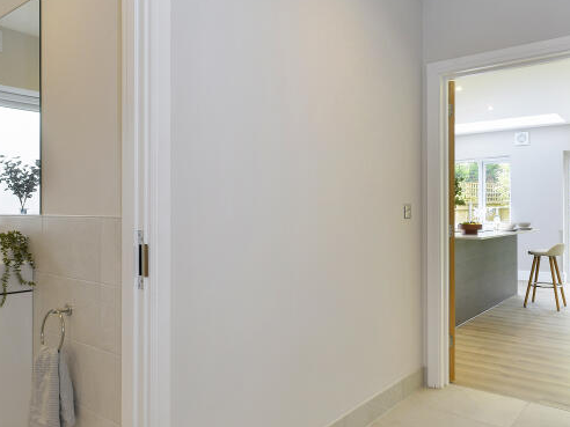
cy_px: 212
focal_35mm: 28
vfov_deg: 49.7
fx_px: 461
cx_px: 317
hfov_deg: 63.3
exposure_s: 1/25
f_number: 7.1
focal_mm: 14
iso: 400
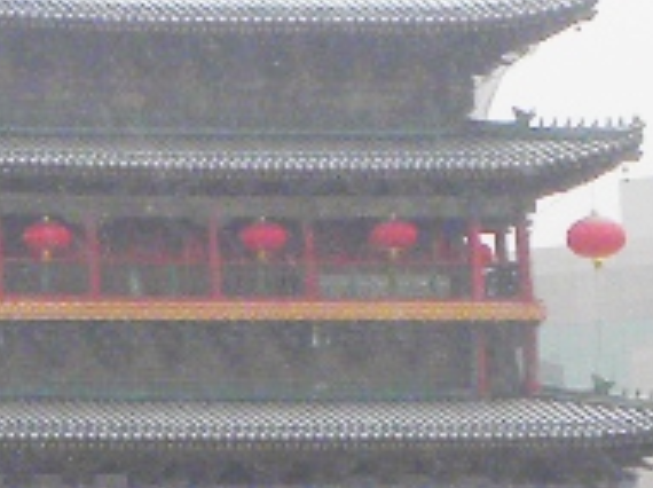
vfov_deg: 4.8
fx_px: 5840
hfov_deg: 6.4
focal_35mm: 310
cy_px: -210
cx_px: -127
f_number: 3.5
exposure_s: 1/160
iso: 64
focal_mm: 8.2
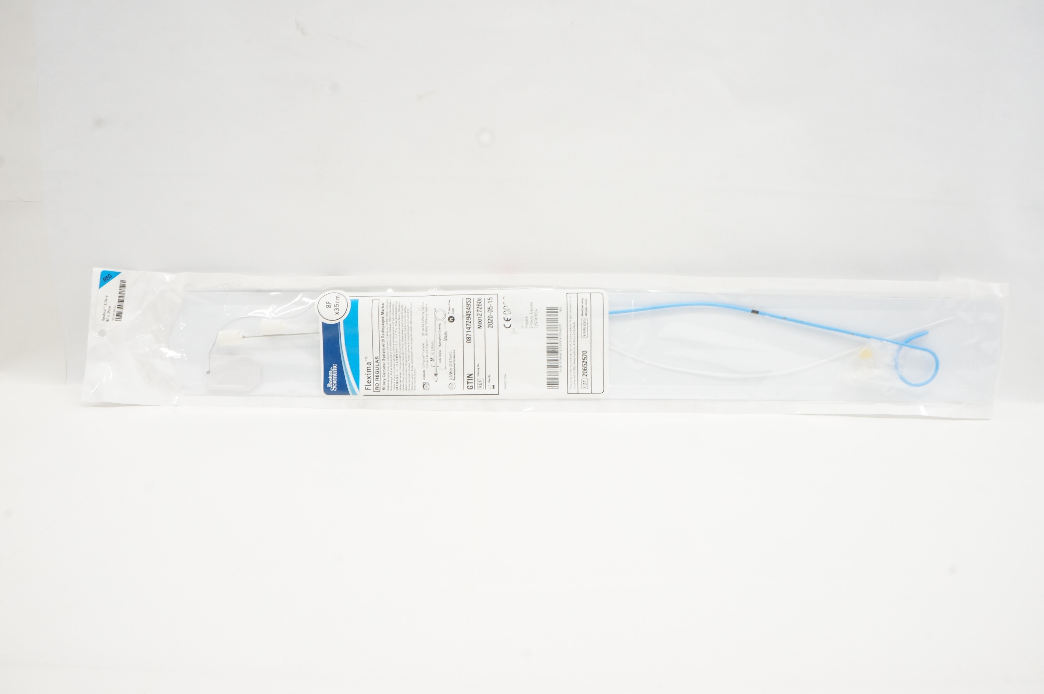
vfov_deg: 47.8
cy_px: 347
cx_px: 522
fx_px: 782
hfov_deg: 67.4
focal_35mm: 27
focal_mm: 18
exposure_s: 1/15
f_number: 16
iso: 800
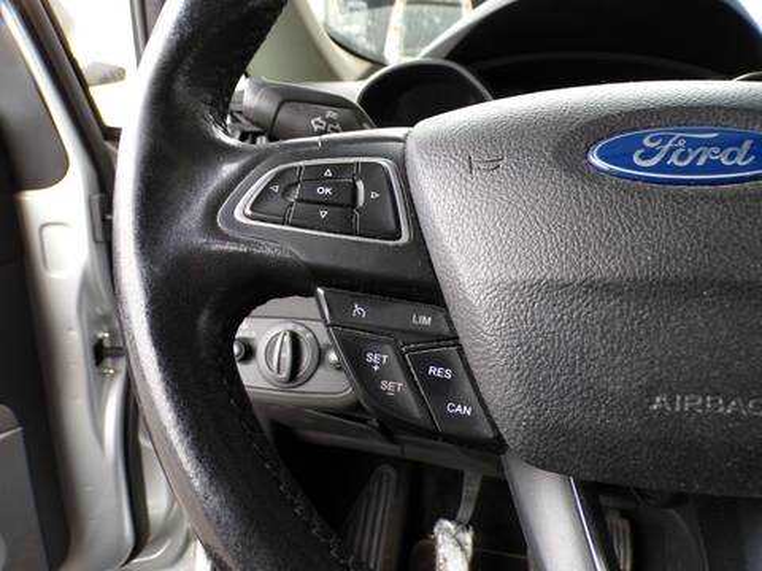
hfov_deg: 71.6
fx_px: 528
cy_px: 286
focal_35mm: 24
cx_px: 381
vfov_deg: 56.8
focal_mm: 4.3
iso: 100
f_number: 3
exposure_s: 1/42
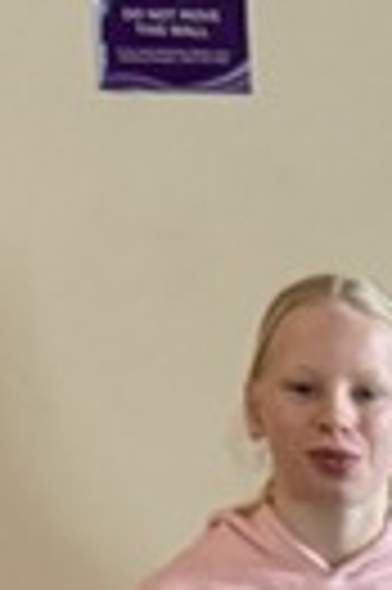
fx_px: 3193
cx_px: 928
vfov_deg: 9.8
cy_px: 1194
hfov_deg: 6.7
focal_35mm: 195
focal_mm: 6.76
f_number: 1.78
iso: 500
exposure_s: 1/60
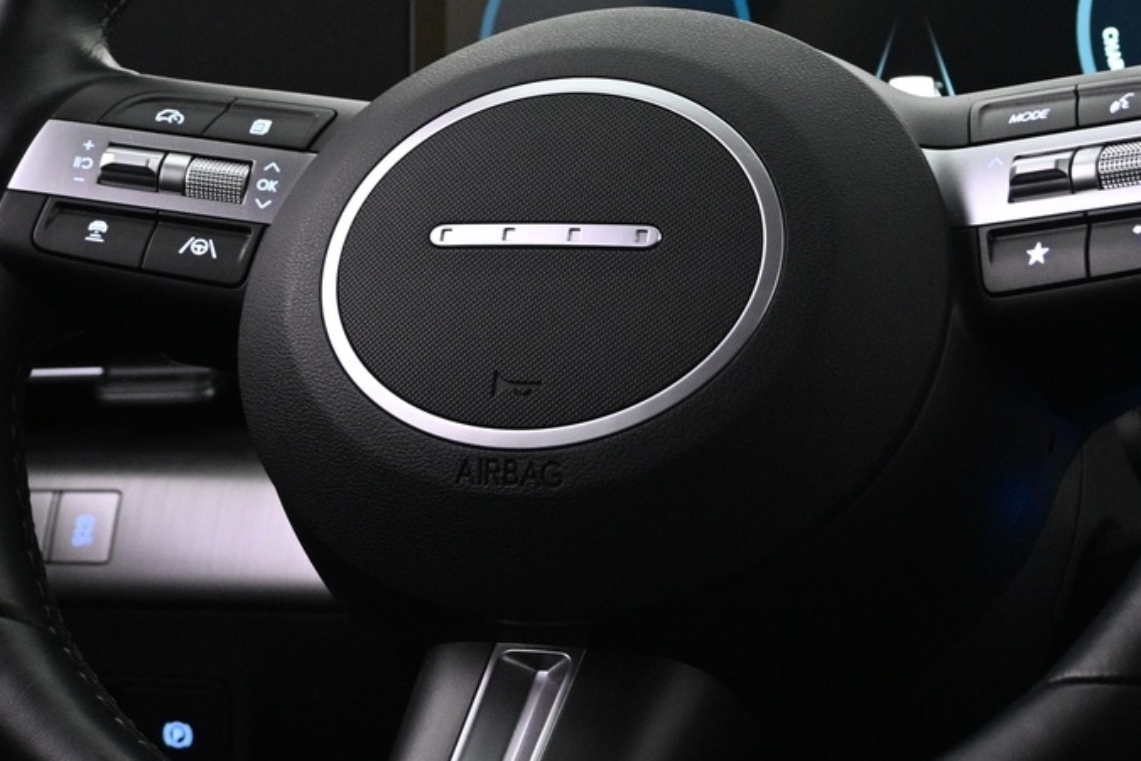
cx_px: 552
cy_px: 223
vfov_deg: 13.1
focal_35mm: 104
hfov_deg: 19.6
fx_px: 3303
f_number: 4.8
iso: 1600
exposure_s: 1/30
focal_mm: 29
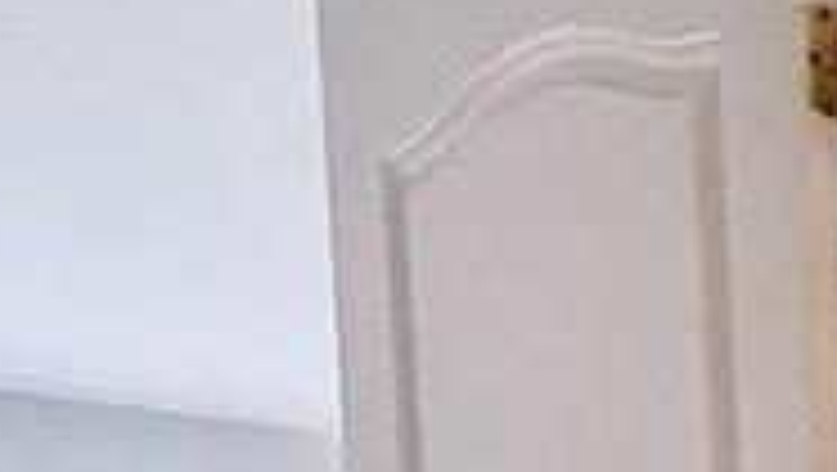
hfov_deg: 12.1
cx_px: 2304
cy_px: 1178
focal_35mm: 118
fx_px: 2621
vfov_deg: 9.1
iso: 250
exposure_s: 1/120
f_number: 2.2
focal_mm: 2.22
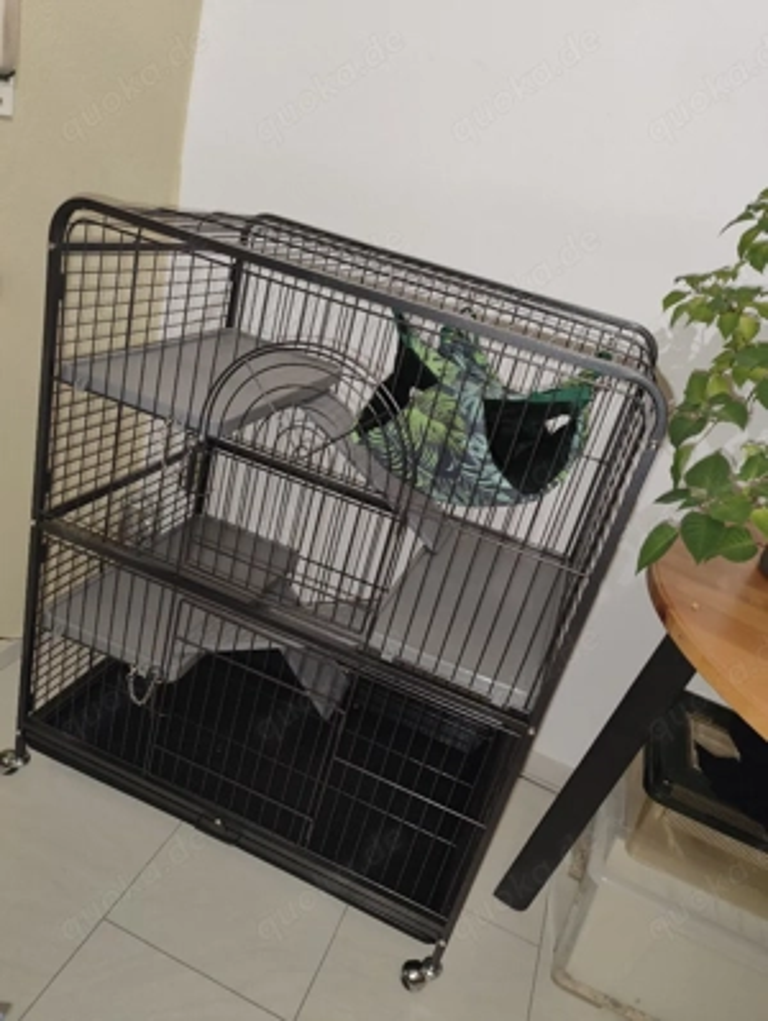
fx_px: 709
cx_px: 384
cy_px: 510
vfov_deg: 71.5
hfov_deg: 56.9
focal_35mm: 24
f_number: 1.8
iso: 640
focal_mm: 6.06
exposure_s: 1/15
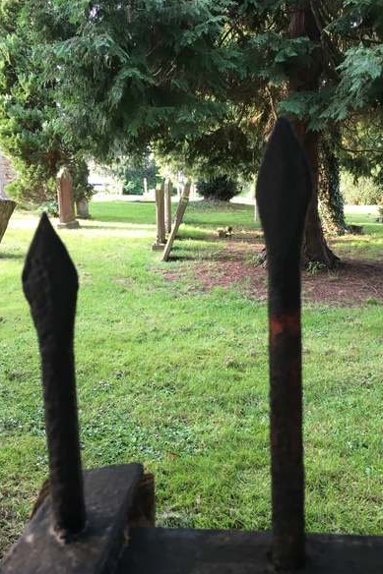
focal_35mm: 31
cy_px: 288
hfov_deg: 42.3
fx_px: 495
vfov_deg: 60.3
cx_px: 204
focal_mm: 4.15
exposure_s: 1/33
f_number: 2.2
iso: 32
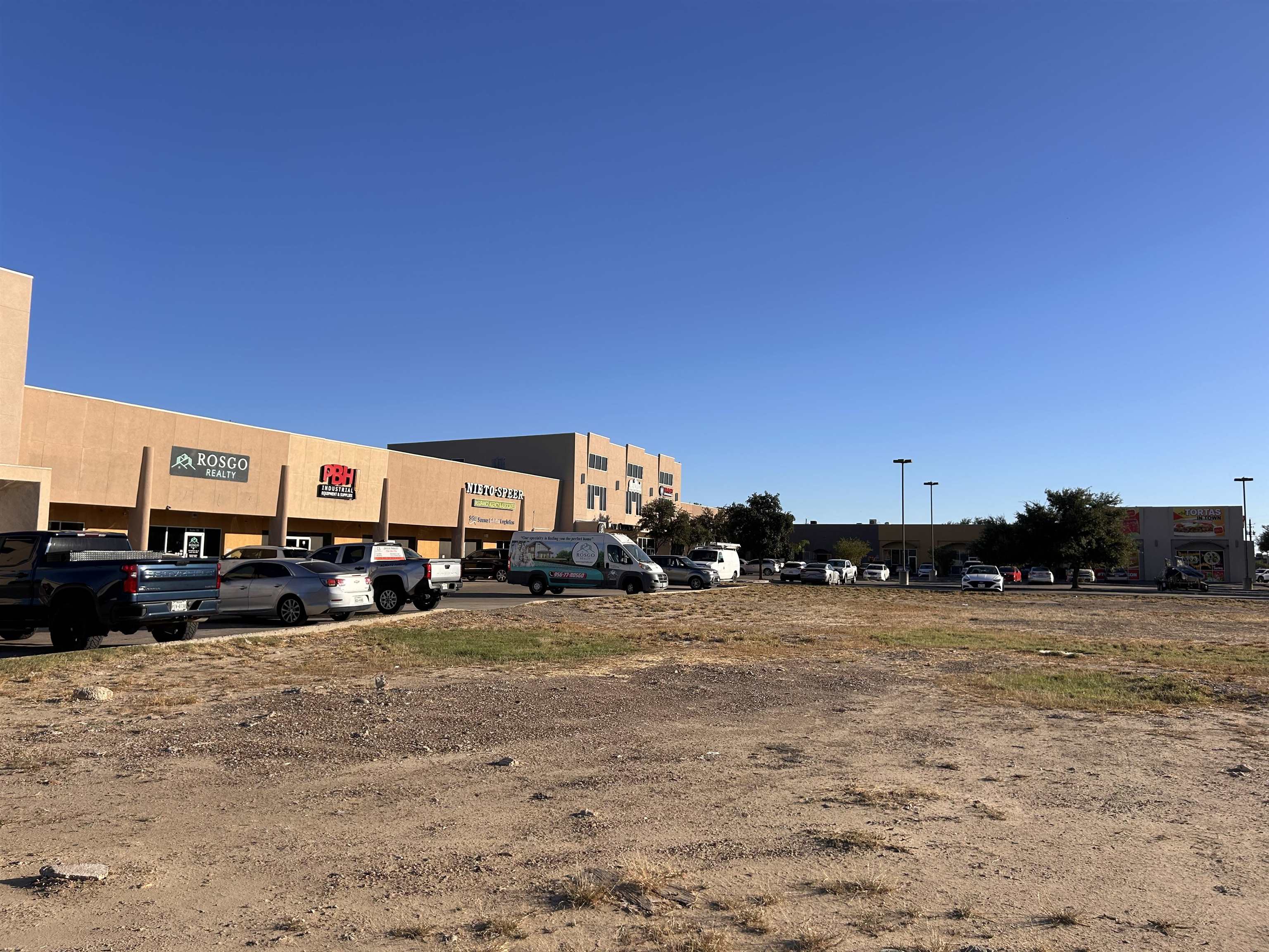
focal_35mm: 26
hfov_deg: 67.3
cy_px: 476
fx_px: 953
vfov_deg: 53.1
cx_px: 634
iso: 50
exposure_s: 1/4831
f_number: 1.5
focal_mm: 5.7
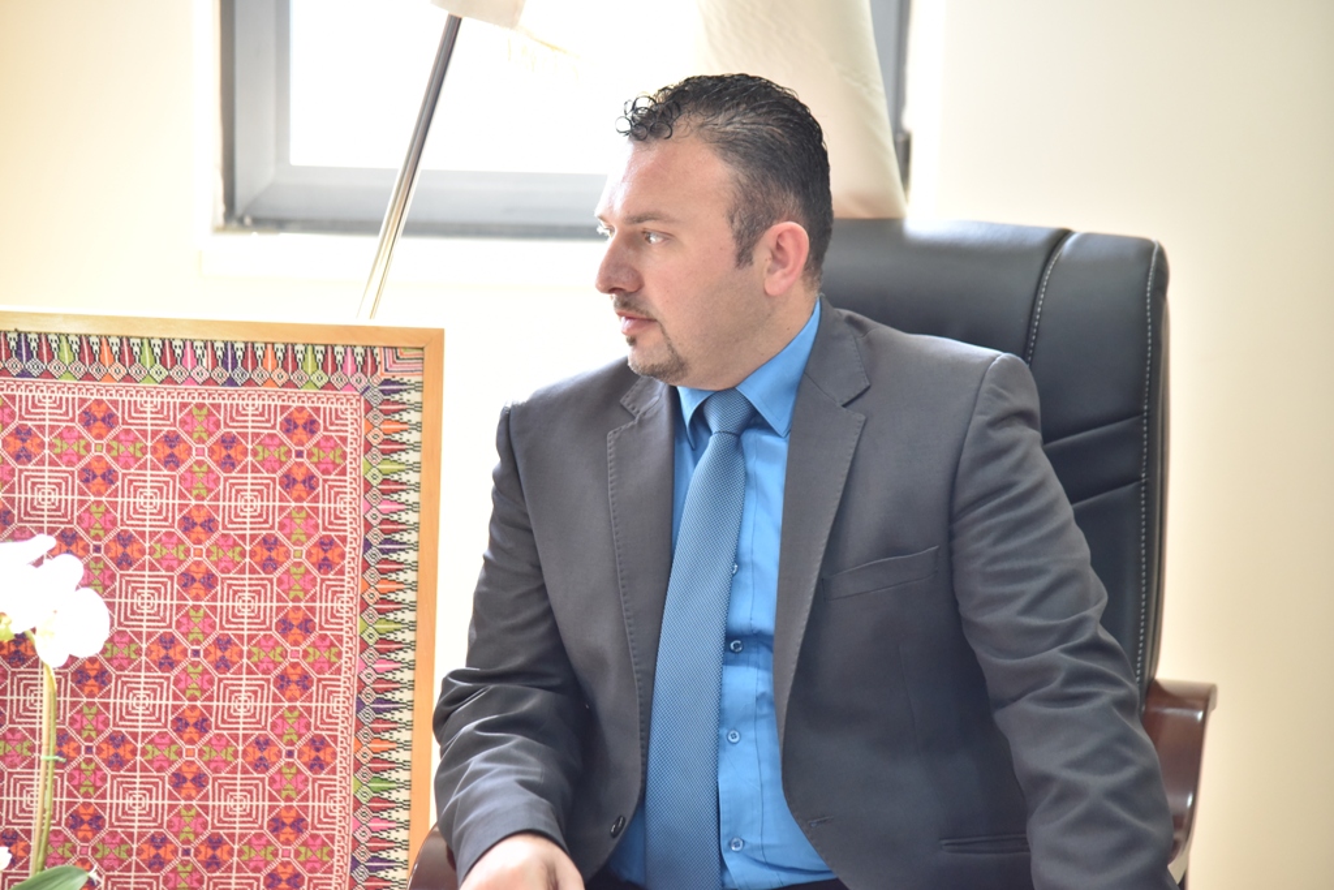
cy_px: 445
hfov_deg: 17.1
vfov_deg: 11.4
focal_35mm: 120
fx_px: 4447
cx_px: 667
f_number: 4
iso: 2000
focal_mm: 120
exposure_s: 1/200
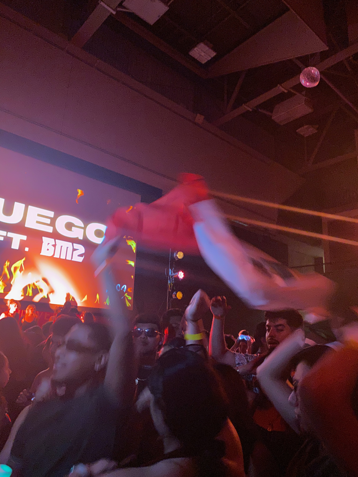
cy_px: 238
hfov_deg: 53.1
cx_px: 179
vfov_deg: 67.3
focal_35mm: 26
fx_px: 359
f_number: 1.8
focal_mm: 4.25
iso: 1000
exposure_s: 1/30
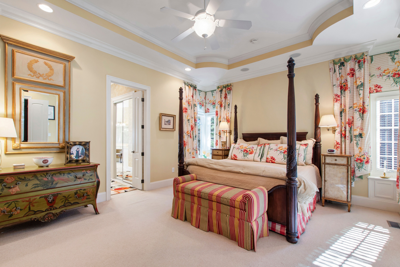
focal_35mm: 15
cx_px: 200
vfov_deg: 77.3
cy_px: 134
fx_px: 167
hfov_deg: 100.4
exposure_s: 1/1.67
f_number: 8
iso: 100
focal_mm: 10
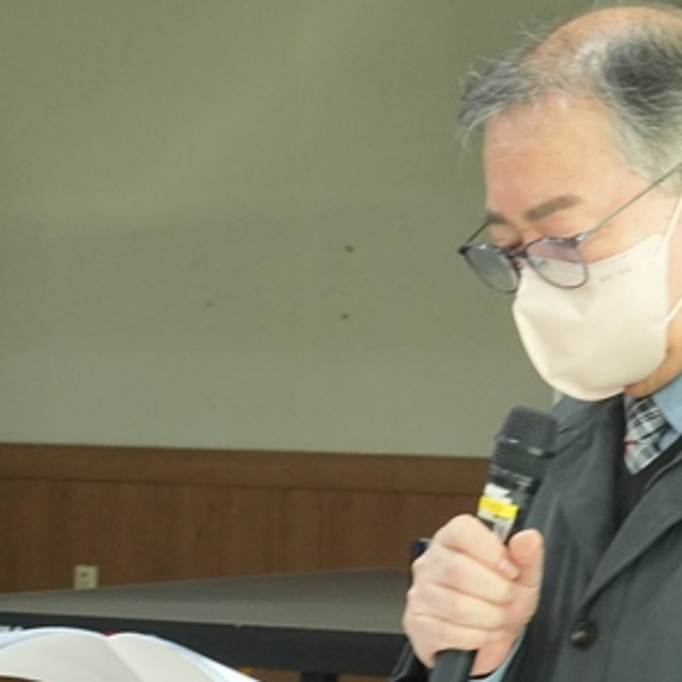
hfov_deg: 11.0
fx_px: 3544
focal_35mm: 159
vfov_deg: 11.0
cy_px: 450
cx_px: 490
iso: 1600
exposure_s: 1/50
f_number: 7.1
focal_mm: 36
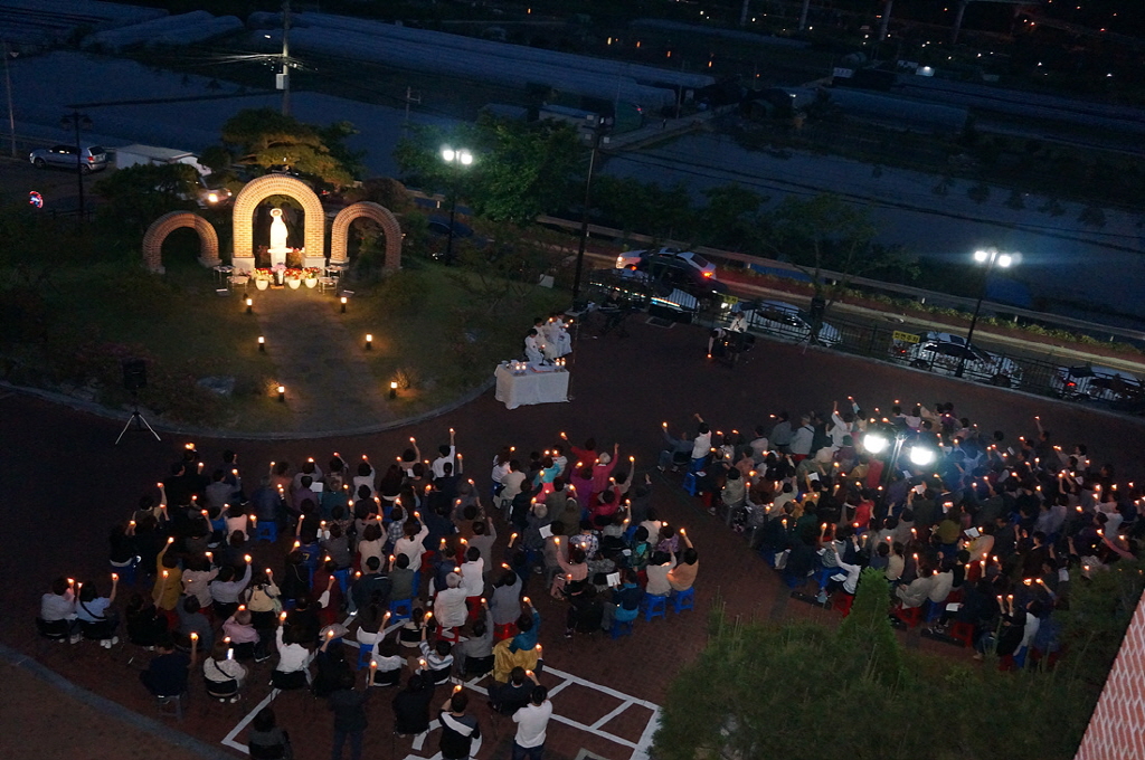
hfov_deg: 59.6
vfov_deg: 41.6
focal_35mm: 32
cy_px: 380
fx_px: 1001
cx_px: 572
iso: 3200
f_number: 4
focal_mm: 21
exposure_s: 1/60
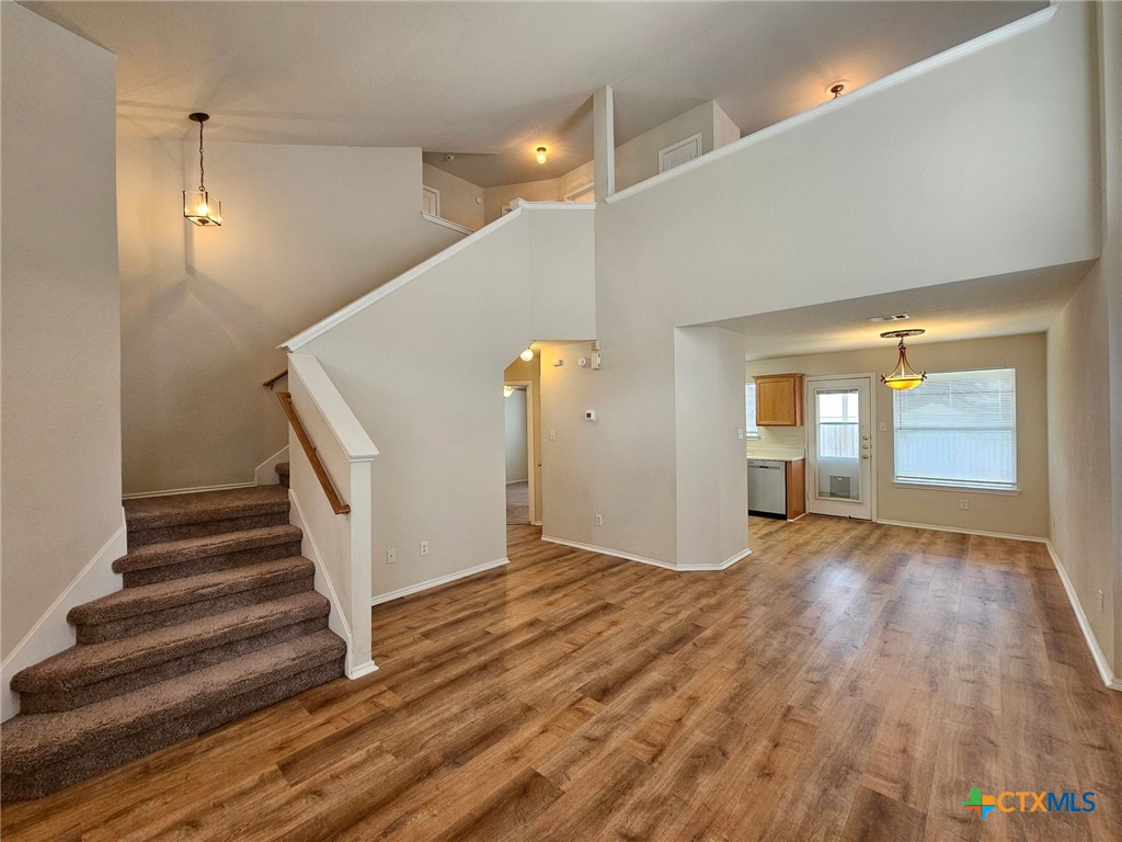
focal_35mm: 13
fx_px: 421
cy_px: 421
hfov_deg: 106.2
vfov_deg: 89.9
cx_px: 561
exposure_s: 1/60
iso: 200
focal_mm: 2.2
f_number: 2.2
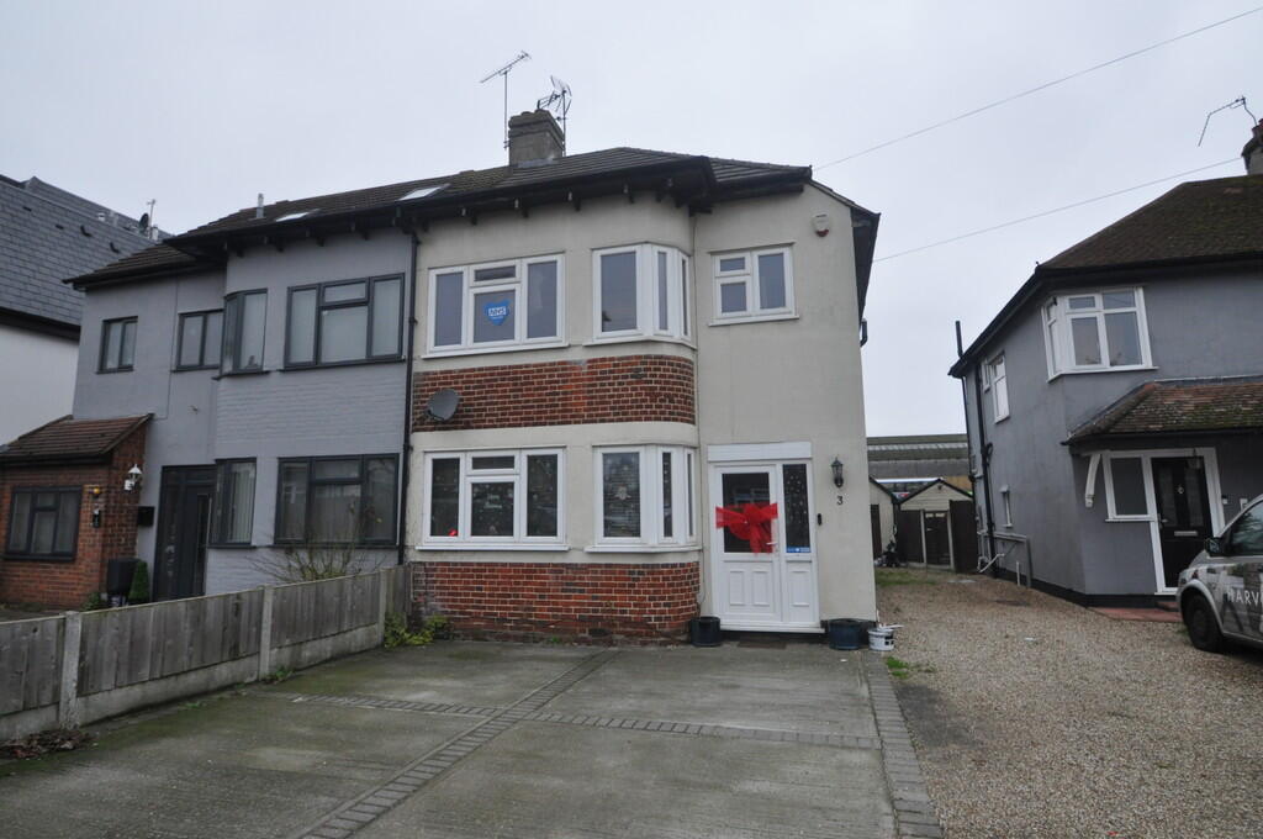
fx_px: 683
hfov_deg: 85.5
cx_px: 632
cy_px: 420
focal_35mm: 20
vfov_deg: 63.1
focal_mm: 13
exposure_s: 1/125
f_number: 5.6
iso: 1000
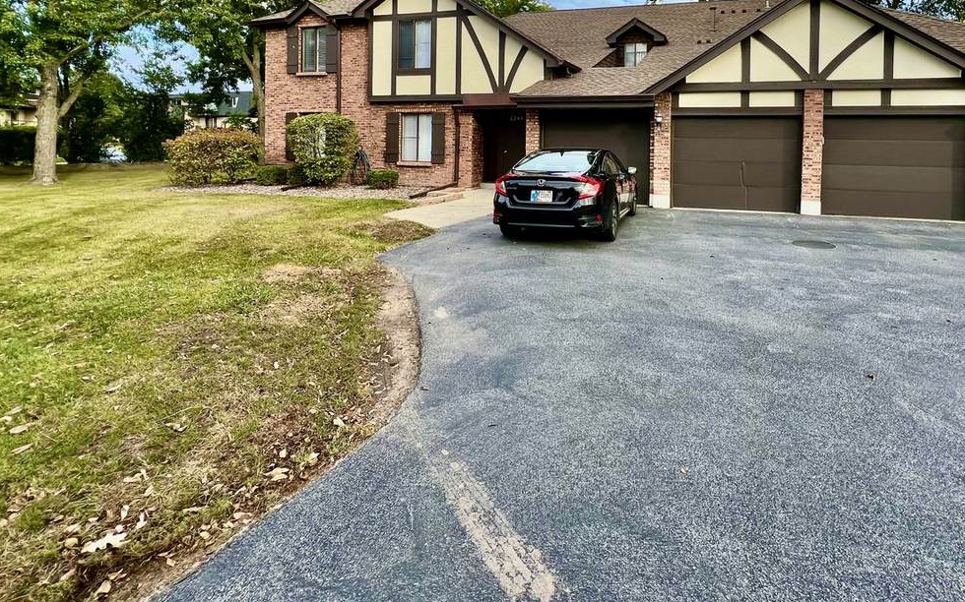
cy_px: 150
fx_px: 473
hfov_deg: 90.1
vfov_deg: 61.3
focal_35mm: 18
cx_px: 572
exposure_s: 1/226
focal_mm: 1.57
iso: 32
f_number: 1.8
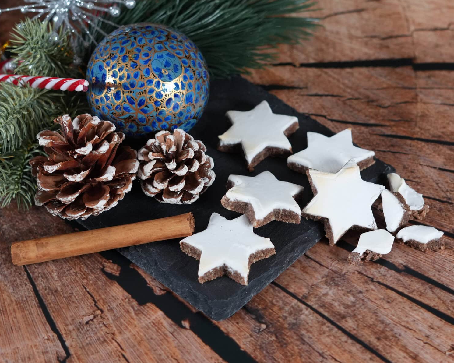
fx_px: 1142
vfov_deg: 18.1
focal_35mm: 85
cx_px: 270
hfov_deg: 22.5
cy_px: 181
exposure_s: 1/160
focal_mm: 50
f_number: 4
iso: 800
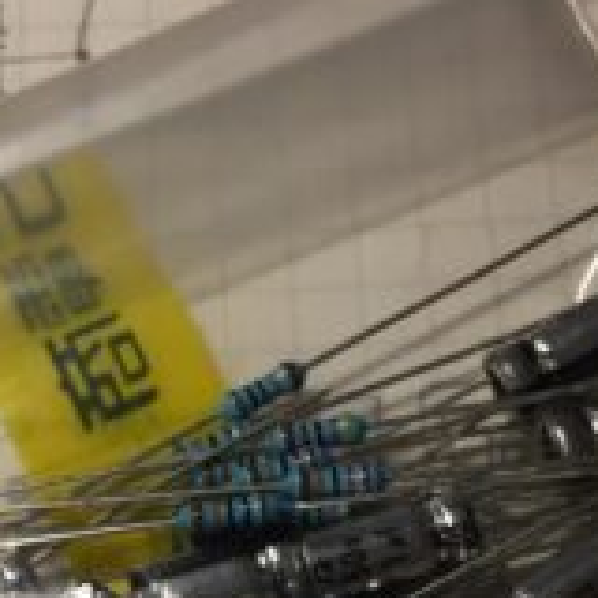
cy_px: 570
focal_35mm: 80
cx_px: 269
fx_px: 1564
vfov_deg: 21.1
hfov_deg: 21.6
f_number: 2.2
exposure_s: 1/30
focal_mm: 4.15
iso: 32
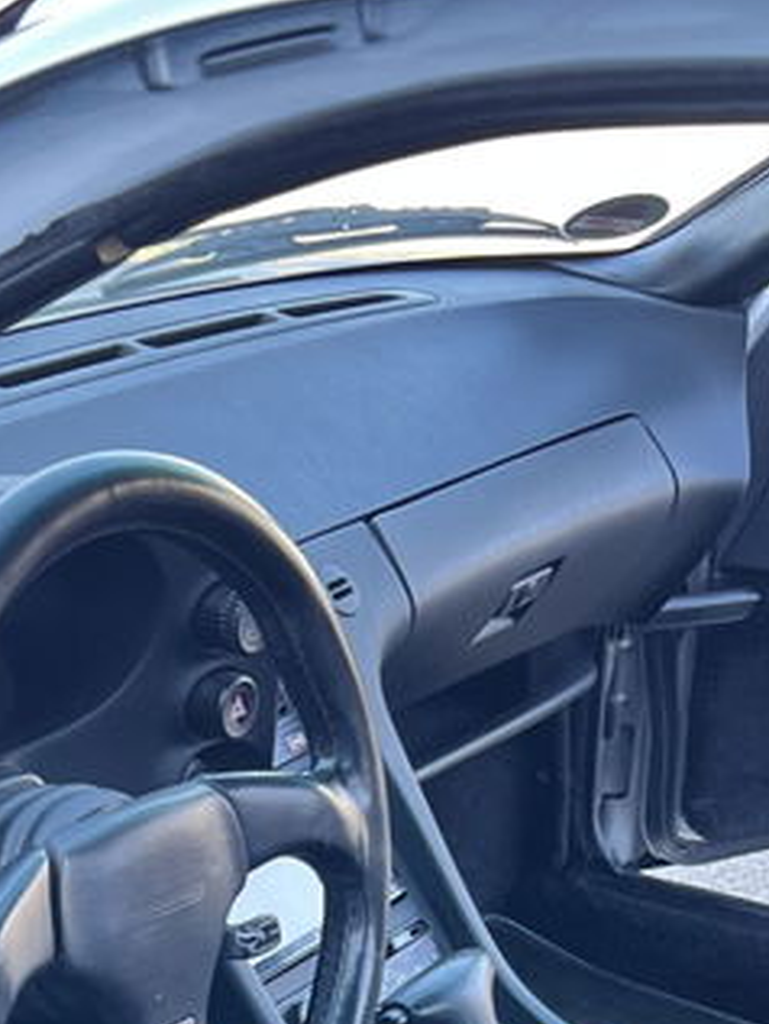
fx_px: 2486
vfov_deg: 20.5
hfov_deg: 17.5
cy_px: 1460
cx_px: 226
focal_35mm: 84
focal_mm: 5.7
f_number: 1.5
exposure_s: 1/121
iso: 80
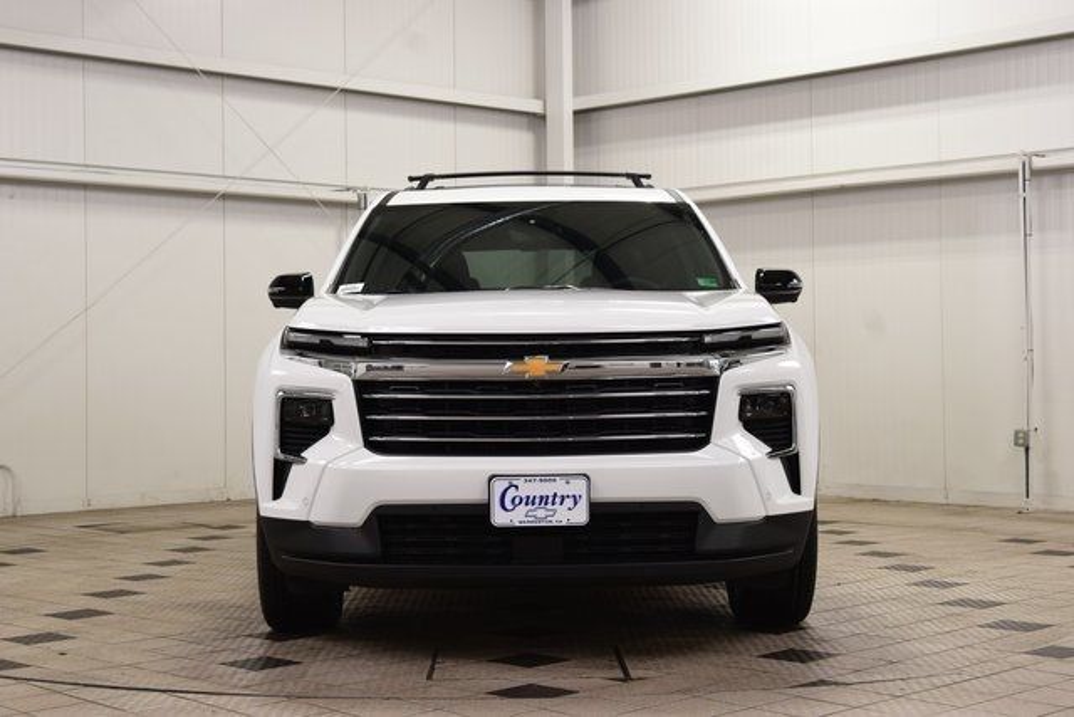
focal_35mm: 60
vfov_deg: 22.6
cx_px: 537
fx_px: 1790
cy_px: 358
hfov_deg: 33.4
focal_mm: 40
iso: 560
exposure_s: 1/30
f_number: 7.1
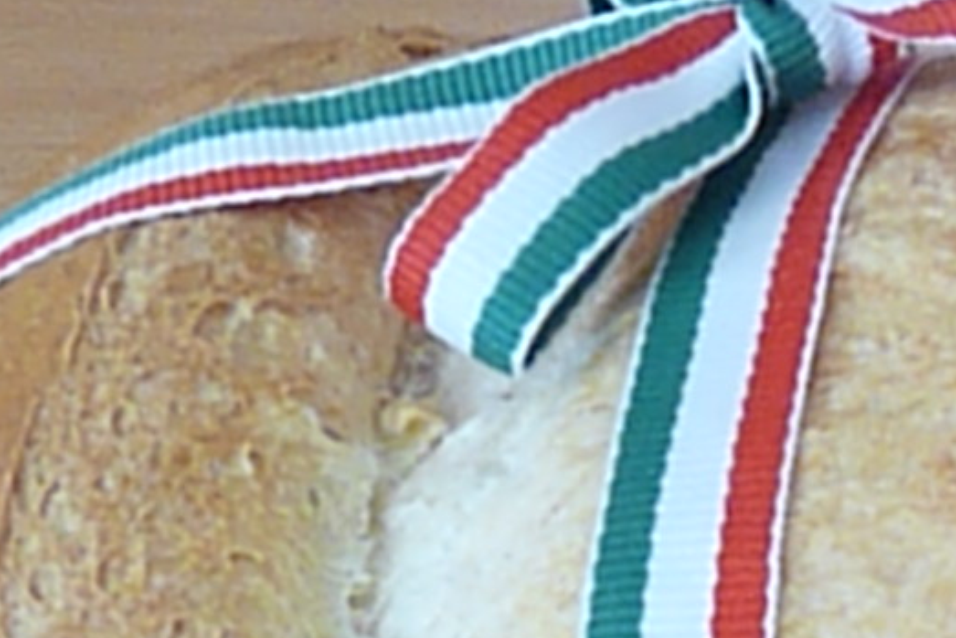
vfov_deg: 11.9
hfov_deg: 18.3
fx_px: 2922
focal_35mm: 110
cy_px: 969
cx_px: 843
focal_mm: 4.8
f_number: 3.2
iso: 800
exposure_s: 1/125
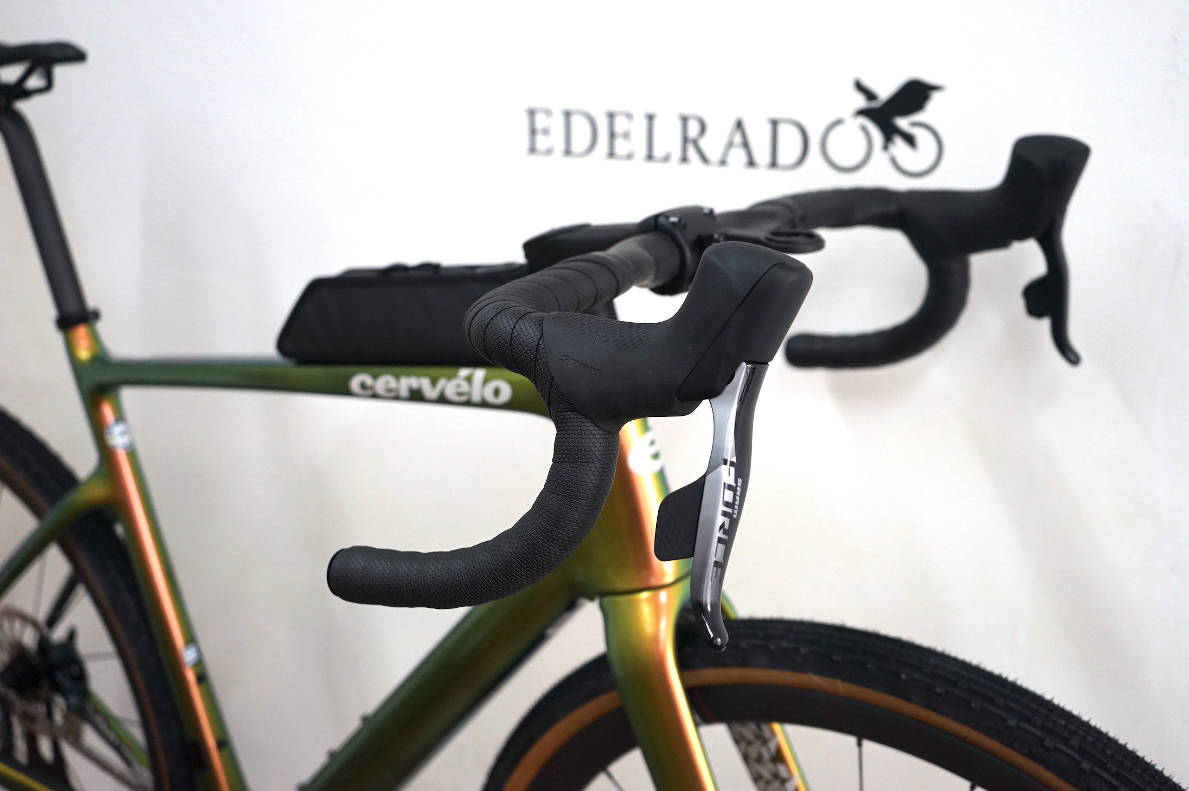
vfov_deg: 33.3
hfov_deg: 48.5
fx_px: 1320
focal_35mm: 40
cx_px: 594
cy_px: 396
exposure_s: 1/160
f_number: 4
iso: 1000
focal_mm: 40
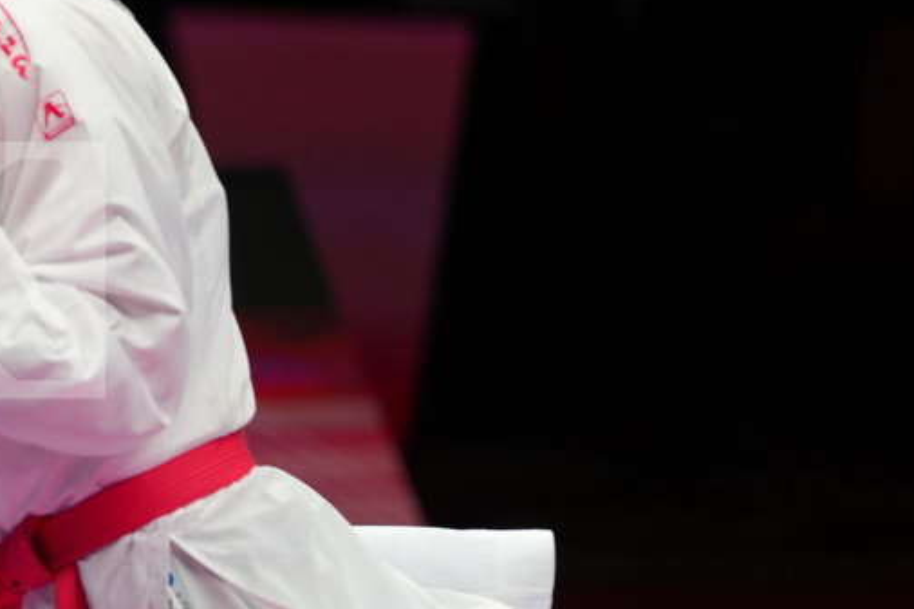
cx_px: -504
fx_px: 13654
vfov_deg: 2.6
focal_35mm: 538
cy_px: 271
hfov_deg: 3.8
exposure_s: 1/1000
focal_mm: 170
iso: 500
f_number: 2.8
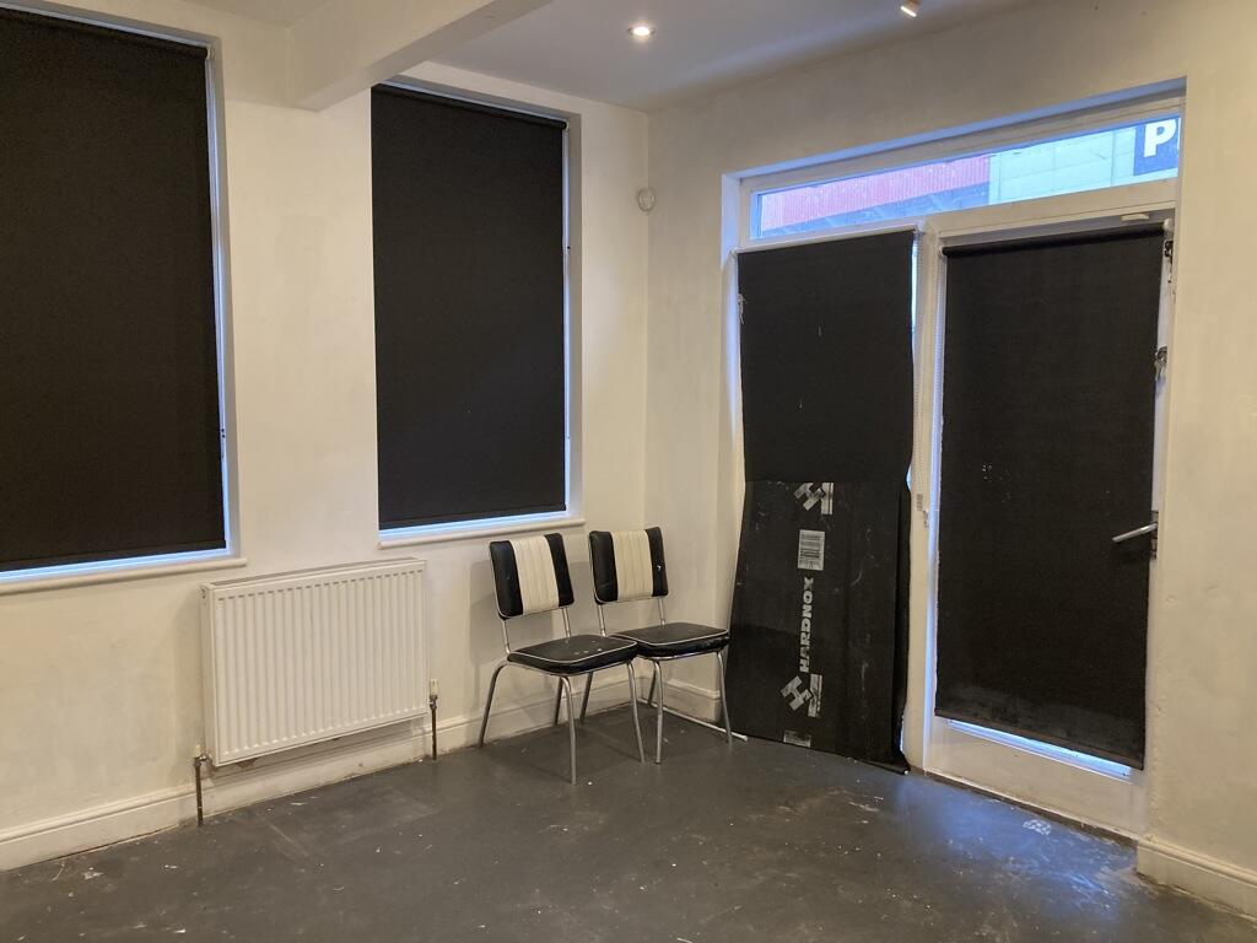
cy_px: 472
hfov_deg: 63.4
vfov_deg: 49.7
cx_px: 628
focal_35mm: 28
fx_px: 1017
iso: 250
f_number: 1.8
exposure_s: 1/50
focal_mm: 3.99
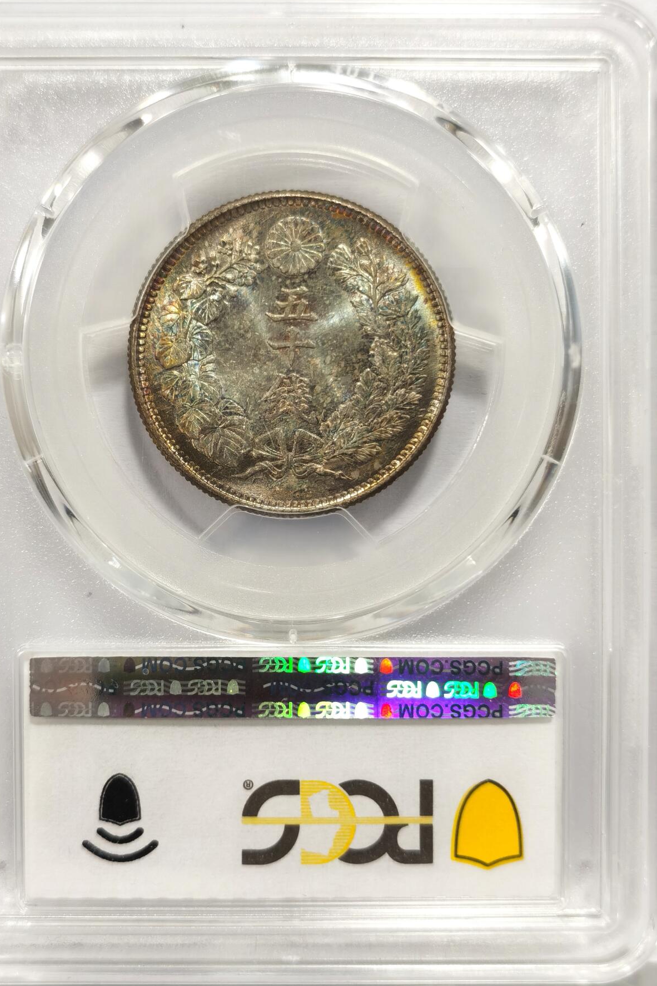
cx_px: 292
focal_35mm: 57
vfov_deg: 35.1
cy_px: 493
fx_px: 1561
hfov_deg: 23.8
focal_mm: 5.56
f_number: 16
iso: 125
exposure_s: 1/100
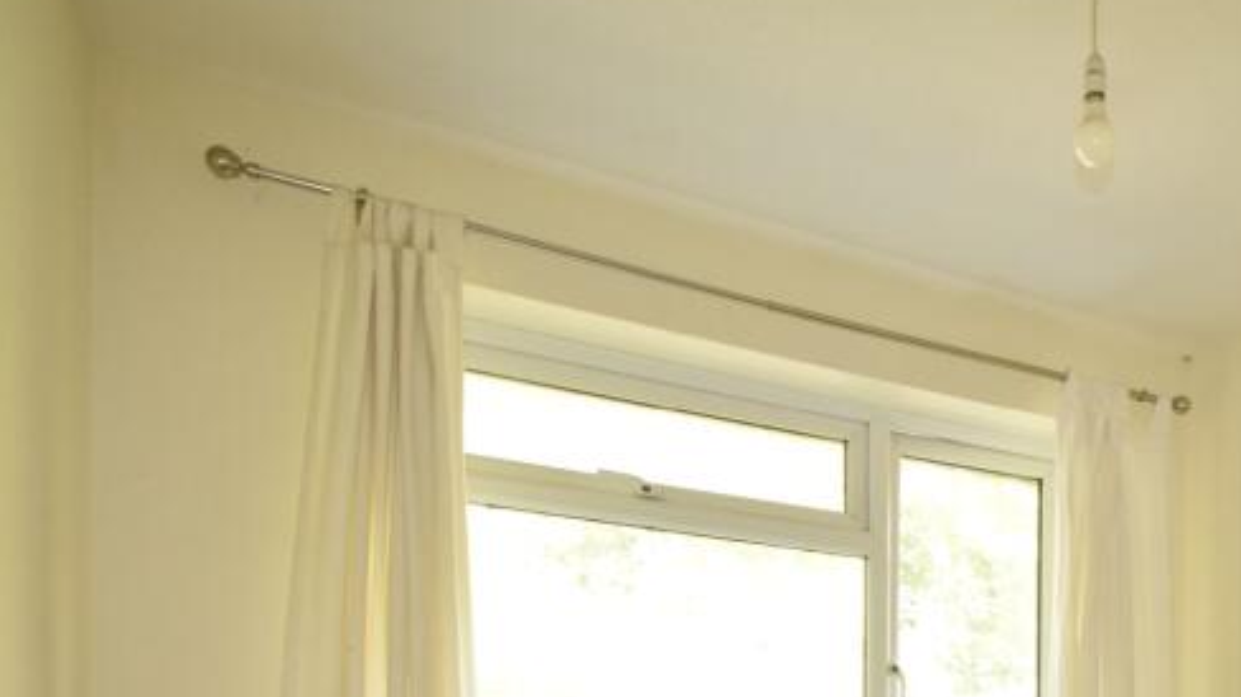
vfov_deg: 30.4
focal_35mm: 33
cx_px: 1073
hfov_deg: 53.5
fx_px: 1085
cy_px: 833
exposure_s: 1/80
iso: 800
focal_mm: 10
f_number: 4.5
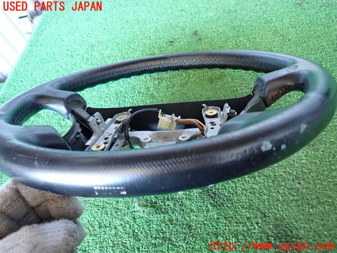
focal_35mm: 25
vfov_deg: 54.9
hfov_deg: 69.4
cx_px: 168
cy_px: 126
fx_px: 243
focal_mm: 4.5
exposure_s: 1/30
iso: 400
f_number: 2
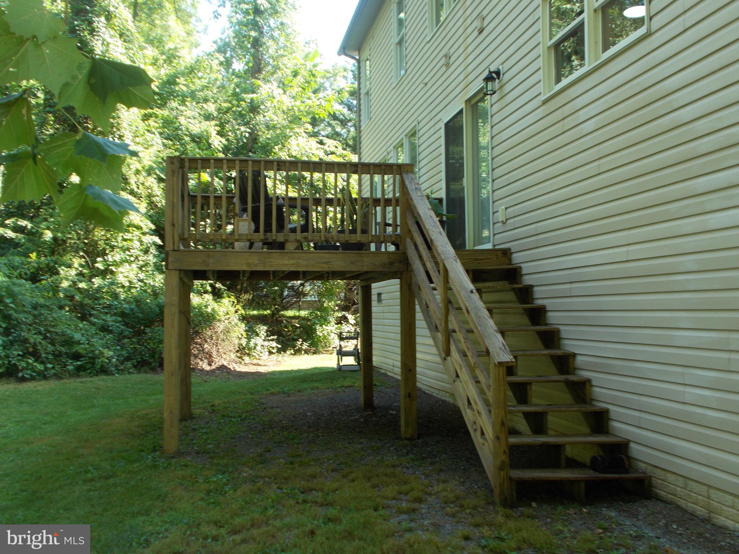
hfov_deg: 54.0
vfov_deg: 41.8
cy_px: 277
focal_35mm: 34
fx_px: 726
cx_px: 370
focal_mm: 6
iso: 80
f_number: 3.6
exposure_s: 1/60
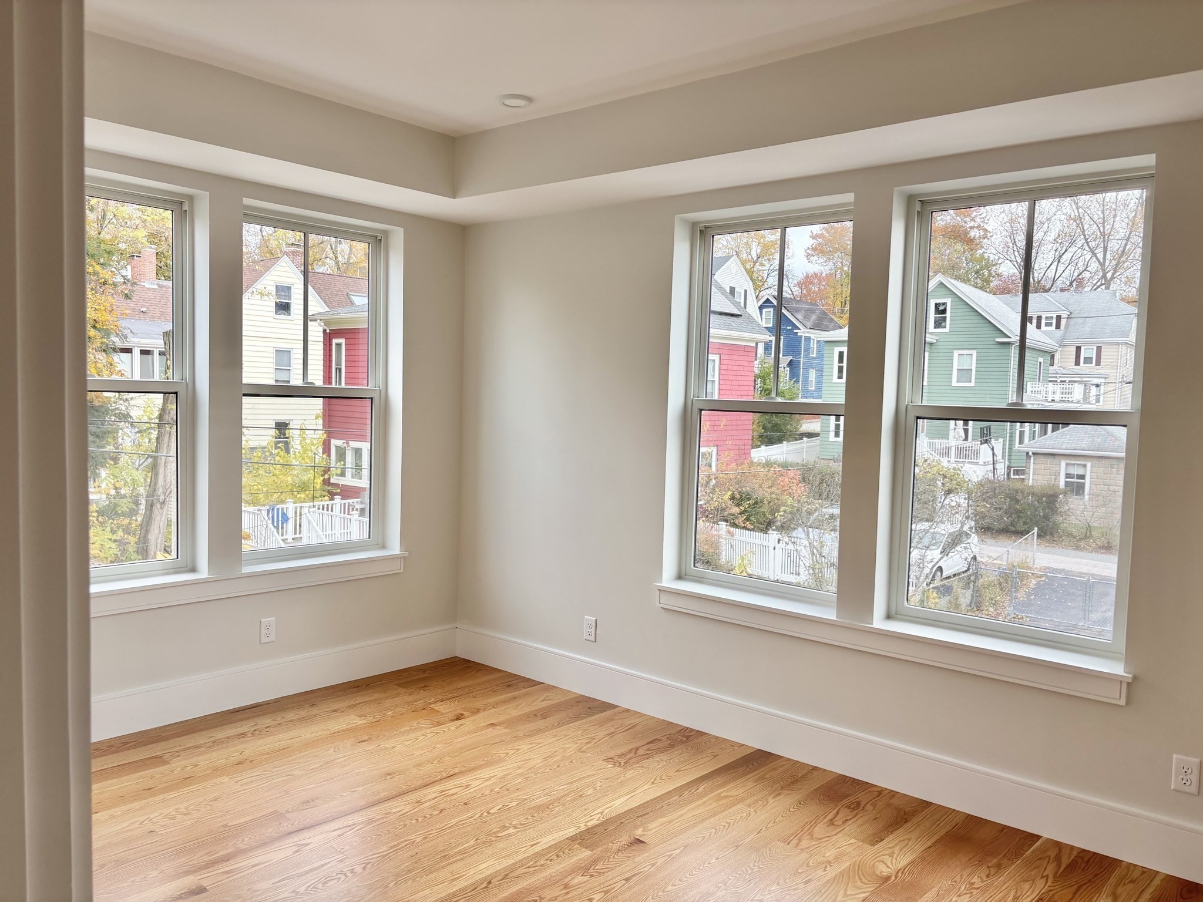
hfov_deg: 67.3
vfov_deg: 53.1
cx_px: 602
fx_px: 904
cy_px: 451
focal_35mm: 26
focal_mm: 5.96
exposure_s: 1/135
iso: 40
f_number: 1.6
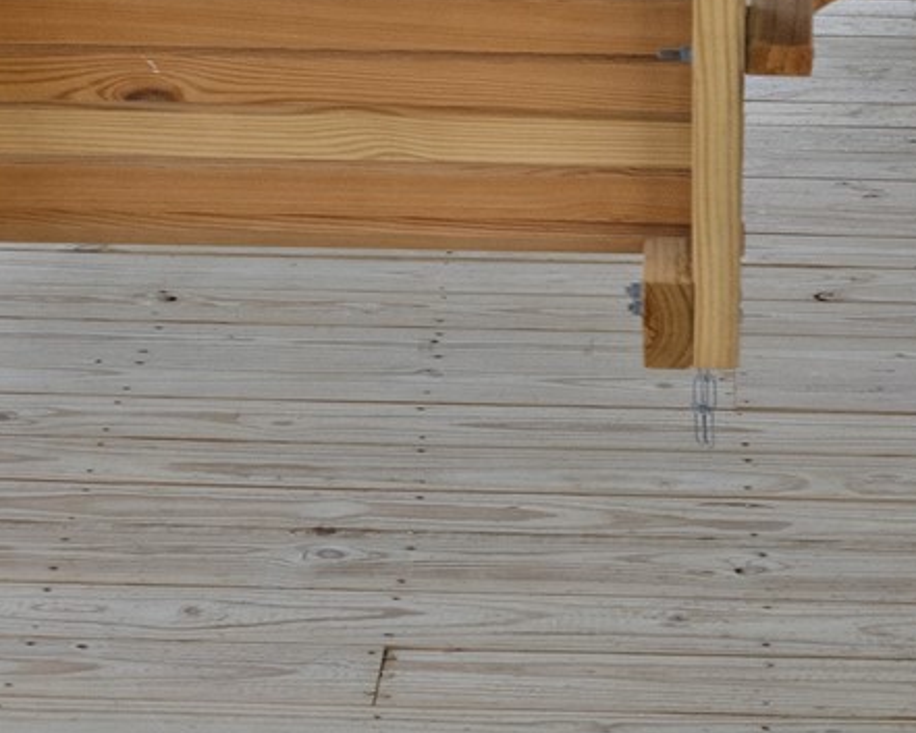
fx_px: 3010
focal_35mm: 111
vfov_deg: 13.9
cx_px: 542
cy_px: 243
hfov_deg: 17.3
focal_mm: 16
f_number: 11
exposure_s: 1/30
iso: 640
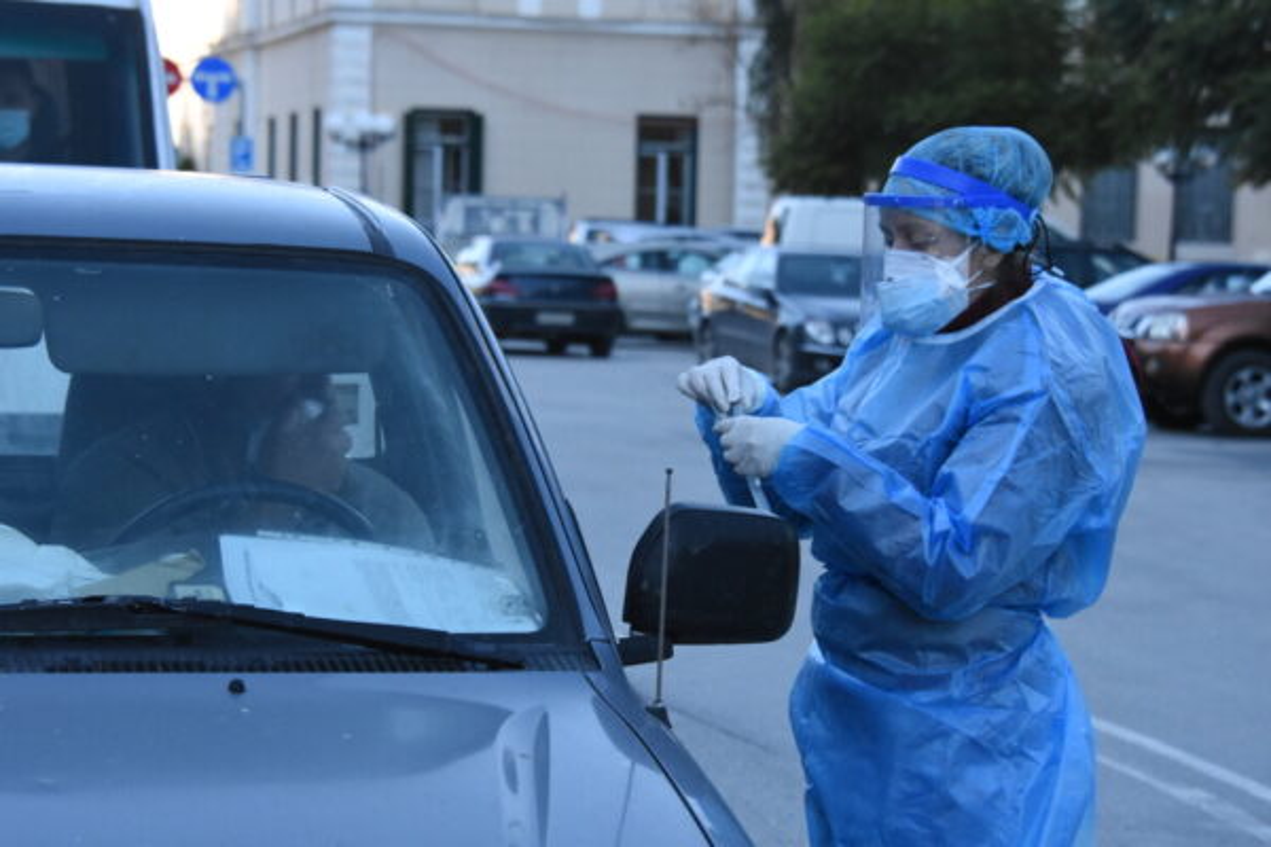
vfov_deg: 10.2
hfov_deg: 15.2
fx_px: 4766
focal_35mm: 135
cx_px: 636
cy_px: 424
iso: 3200
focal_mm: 90
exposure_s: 1/2000
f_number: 7.1
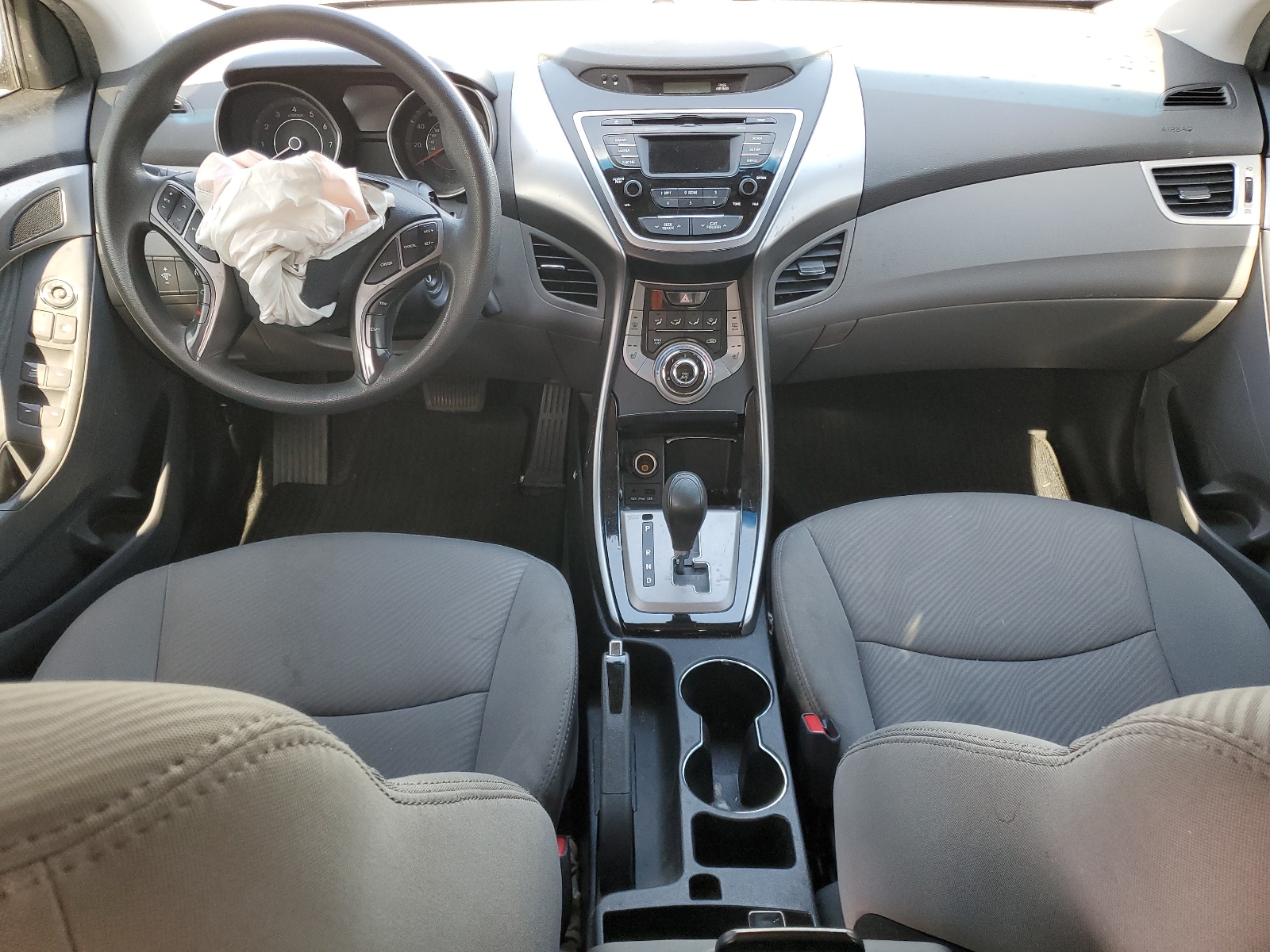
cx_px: 635
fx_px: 954
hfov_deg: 67.3
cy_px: 476
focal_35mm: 26
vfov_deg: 53.1
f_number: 1.5
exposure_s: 1/120
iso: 92
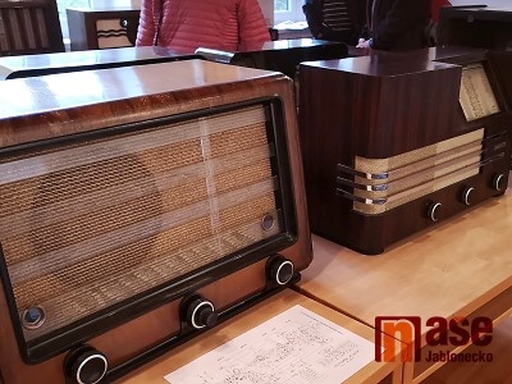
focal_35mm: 27
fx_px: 399
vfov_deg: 51.4
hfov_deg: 65.3
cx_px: 256
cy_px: 192
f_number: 1.8
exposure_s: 1/100
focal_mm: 3.95
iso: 640
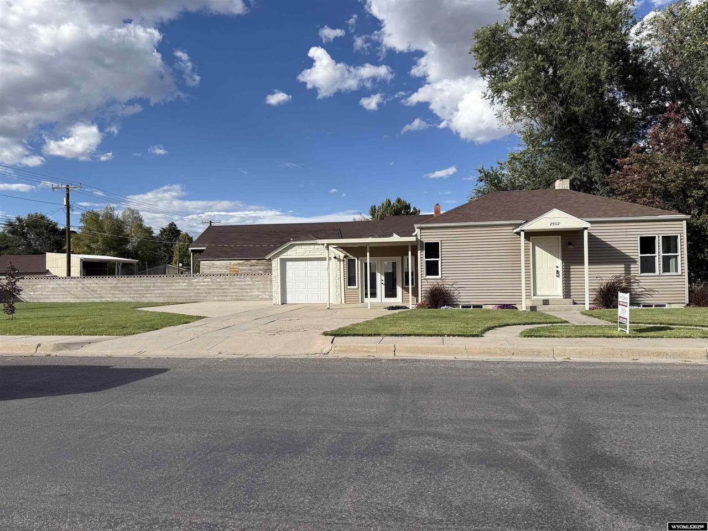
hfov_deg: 71.6
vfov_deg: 56.8
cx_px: 354
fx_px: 491
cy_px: 266
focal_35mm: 24
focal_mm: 6.76
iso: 80
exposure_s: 1/4975
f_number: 1.78
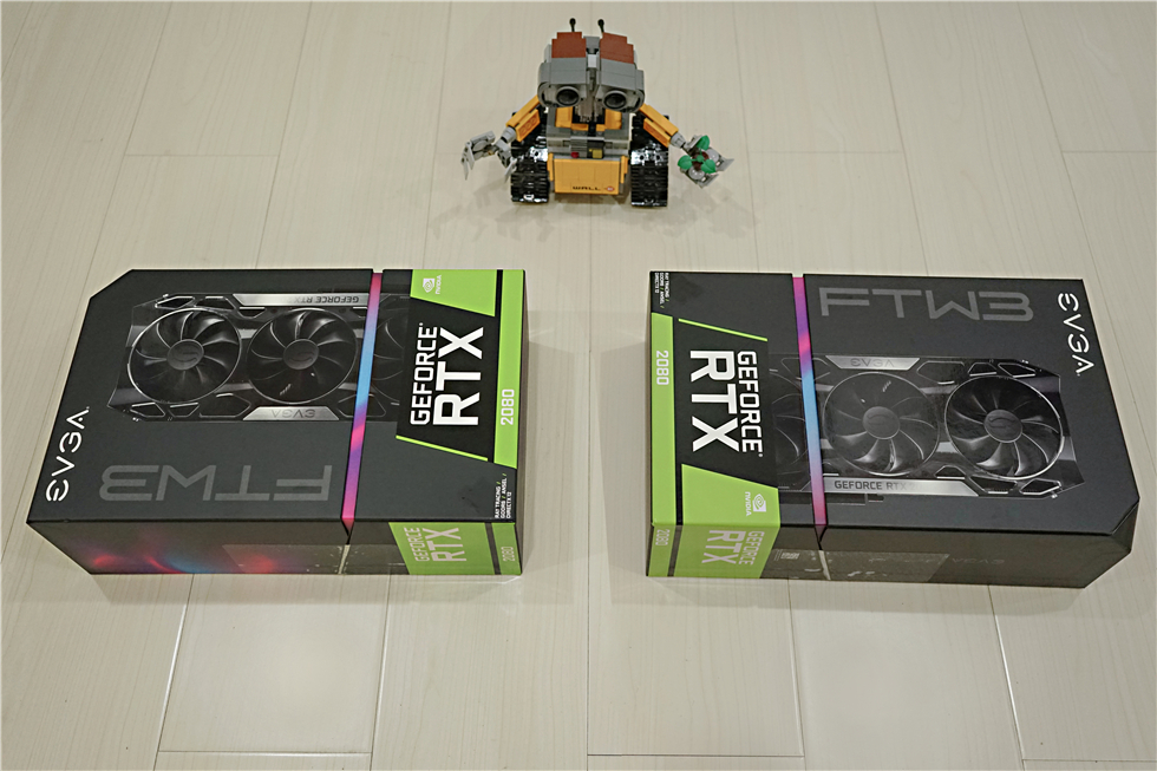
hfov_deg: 60.3
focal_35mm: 31
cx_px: 578
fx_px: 996
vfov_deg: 42.3
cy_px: 386
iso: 1600
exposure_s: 1/50
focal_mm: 31
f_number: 4
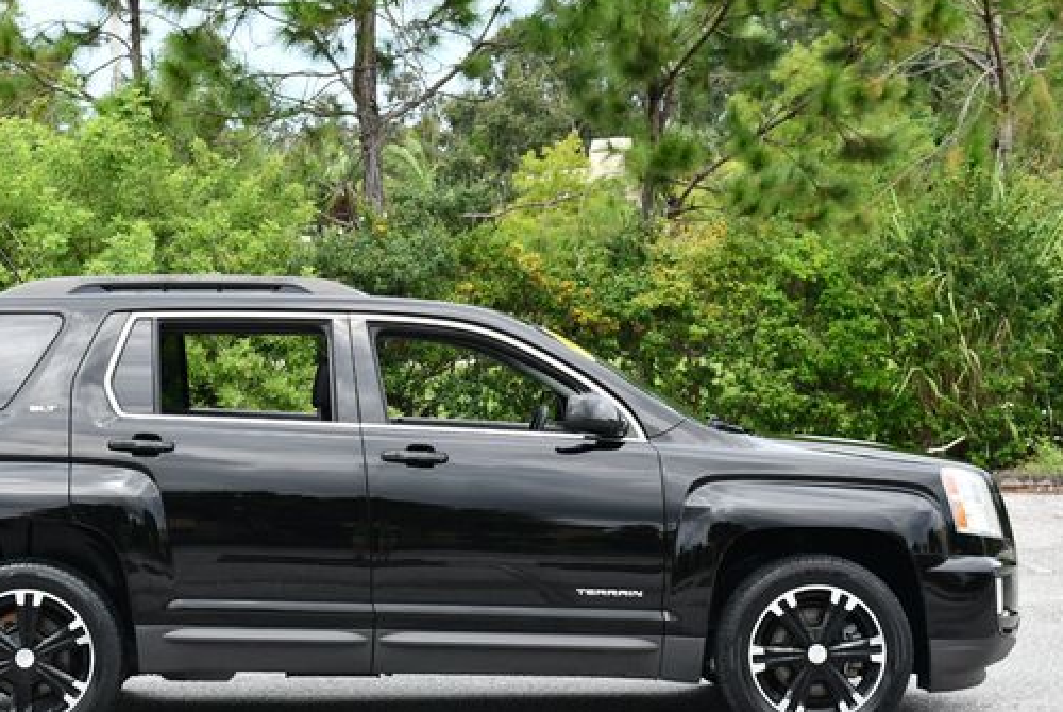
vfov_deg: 15.7
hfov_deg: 23.3
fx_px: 2573
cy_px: 429
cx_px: 421
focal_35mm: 87
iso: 200
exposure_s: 1/250
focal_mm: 34
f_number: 7.1
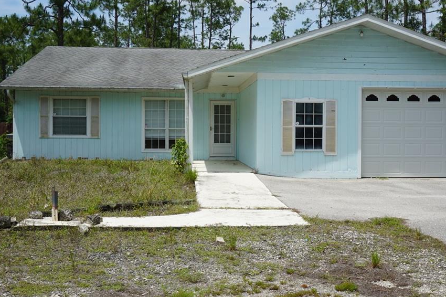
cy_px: 134
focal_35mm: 47
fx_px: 582
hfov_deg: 41.8
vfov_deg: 28.6
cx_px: 254
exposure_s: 1/200
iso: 100
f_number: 11
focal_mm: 26
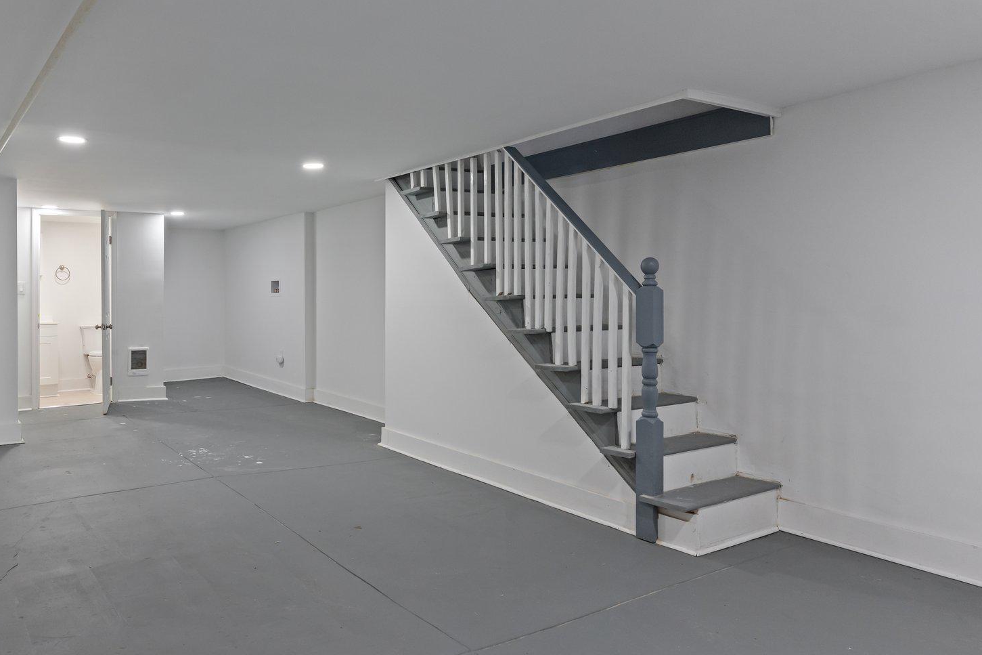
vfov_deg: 53.1
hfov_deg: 70.7
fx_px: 655
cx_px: 296
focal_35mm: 24
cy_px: 321
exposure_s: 1/15
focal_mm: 17
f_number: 8
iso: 800
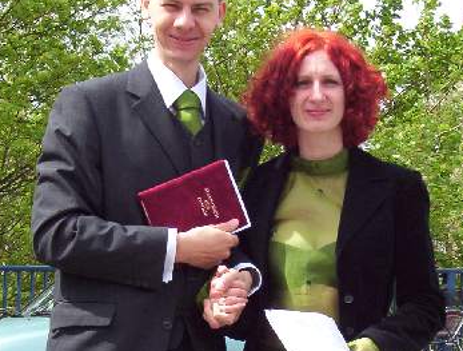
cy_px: 231
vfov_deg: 12.7
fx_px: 1571
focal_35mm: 117
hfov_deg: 16.8
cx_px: 244
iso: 100
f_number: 3.54
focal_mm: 9.98
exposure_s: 1/704
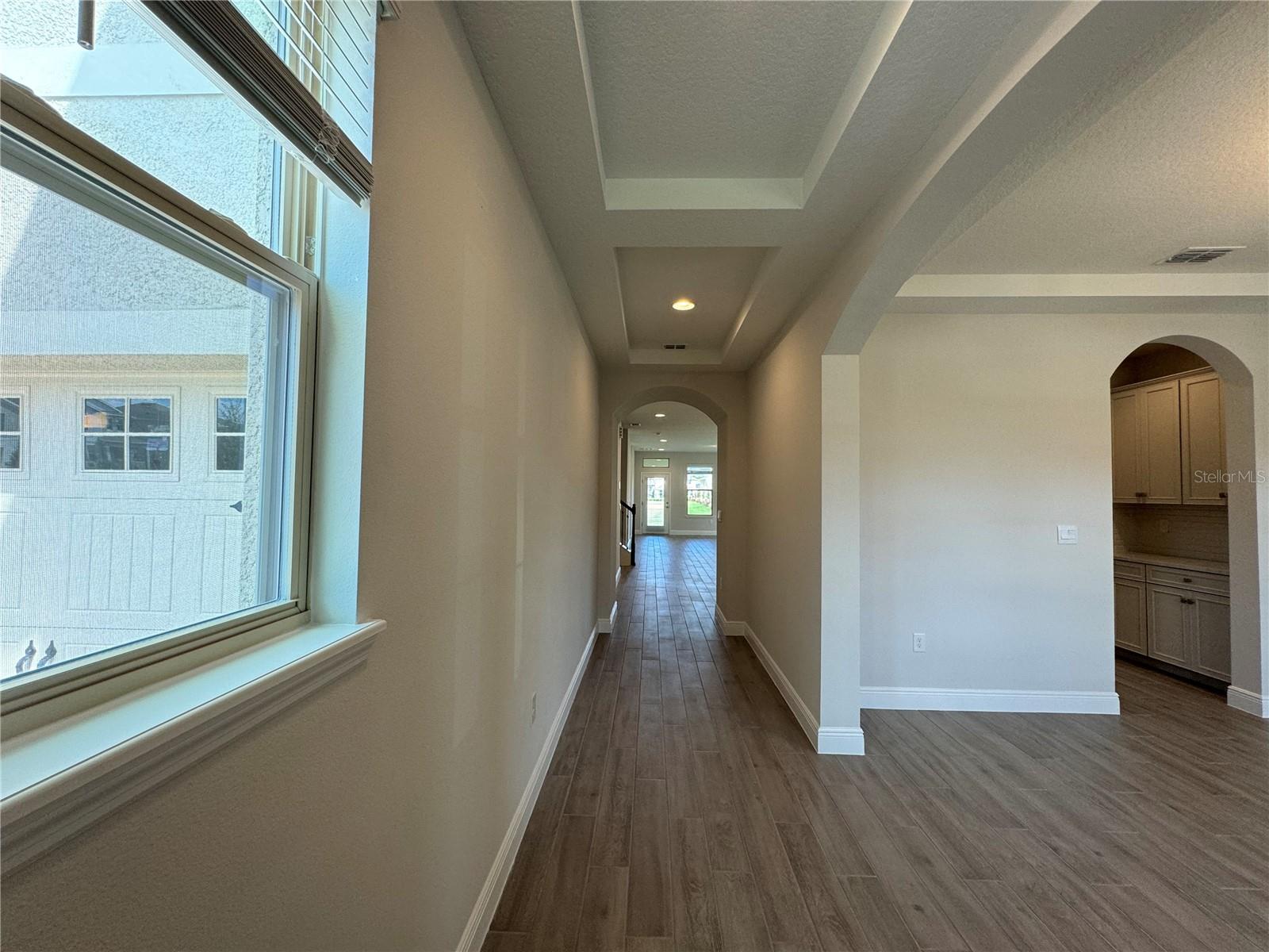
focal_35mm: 14
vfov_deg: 85.7
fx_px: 513
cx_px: 634
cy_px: 476
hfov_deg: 102.1
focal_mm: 2.22
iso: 125
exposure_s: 1/120
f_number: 2.2
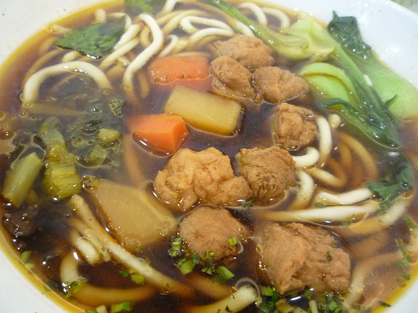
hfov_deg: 60.0
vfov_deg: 46.8
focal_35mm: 30
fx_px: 362
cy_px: 156
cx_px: 209
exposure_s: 1/15
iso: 400
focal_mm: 5.2
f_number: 3.3
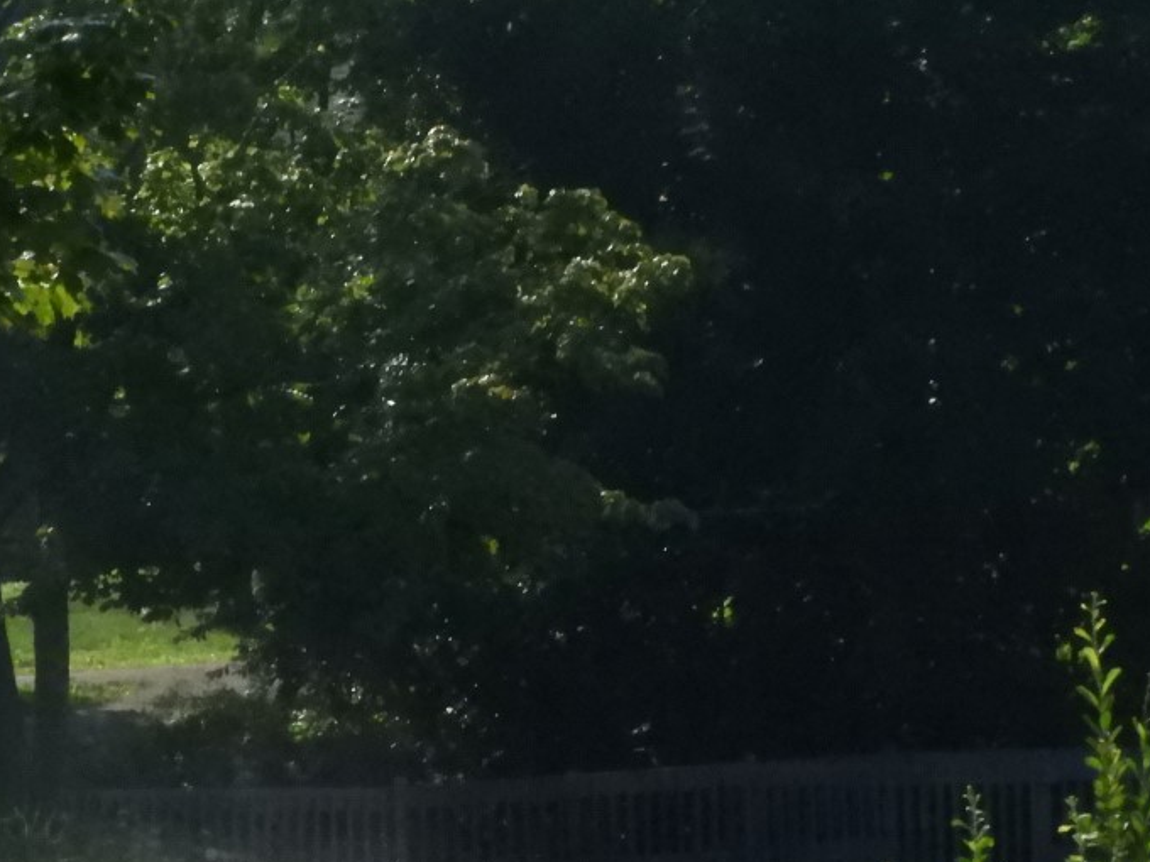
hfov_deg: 5.5
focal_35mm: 360
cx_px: 171
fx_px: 11960
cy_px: 608
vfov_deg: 4.1
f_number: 8.2
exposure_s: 1/3200
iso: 1600
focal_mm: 30.5
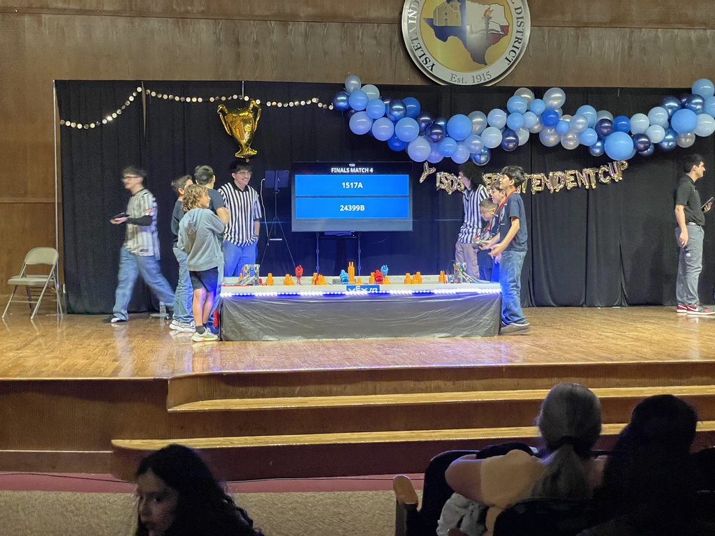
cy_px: 268
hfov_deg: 36.8
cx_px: 358
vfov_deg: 28.0
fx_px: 1074
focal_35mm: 52
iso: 1250
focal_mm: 6
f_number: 2
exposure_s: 1/30
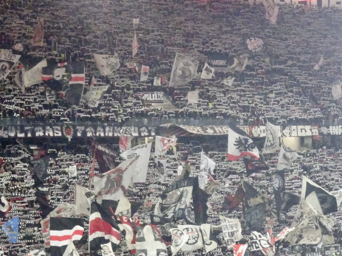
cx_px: 193
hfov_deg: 16.8
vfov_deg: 12.7
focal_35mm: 117
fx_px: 1156
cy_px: 140
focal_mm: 17.01
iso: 3200
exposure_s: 1/125
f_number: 5
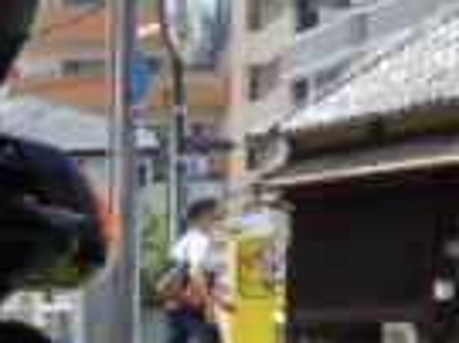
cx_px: -411
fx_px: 1762
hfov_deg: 13.1
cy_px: 594
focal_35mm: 133
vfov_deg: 10.5
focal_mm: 5
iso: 100
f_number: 3.7
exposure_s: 1/320
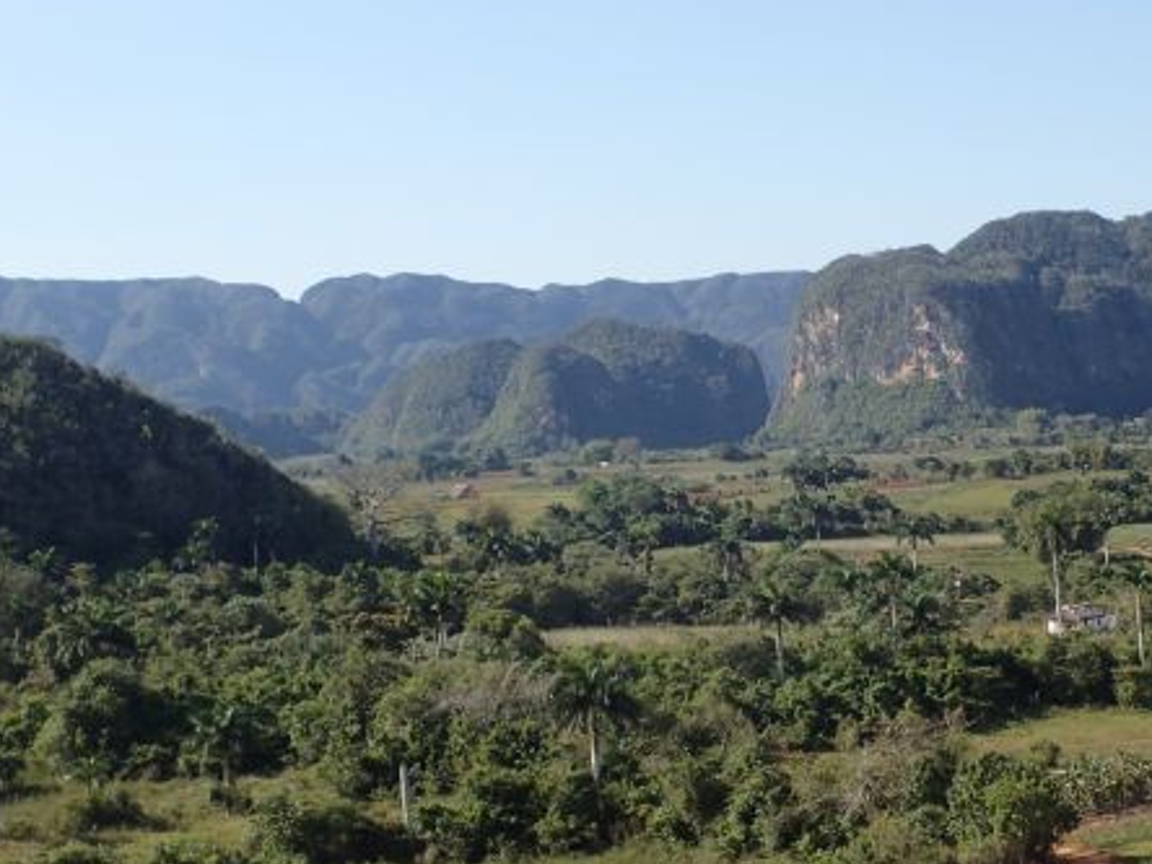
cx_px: 802
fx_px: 2396
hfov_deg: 26.8
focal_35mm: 72
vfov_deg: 20.4
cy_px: 542
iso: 100
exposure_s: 1/640
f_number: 4
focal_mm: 7.34
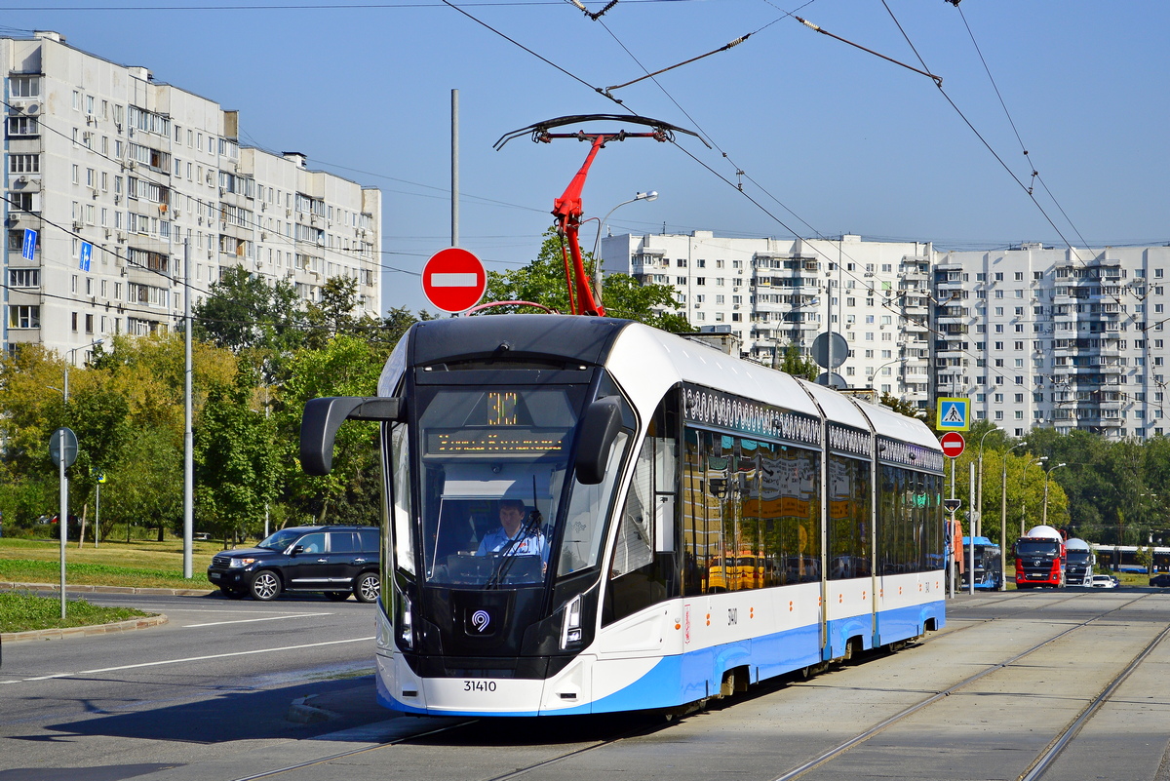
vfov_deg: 16.6
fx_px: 2682
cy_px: 390
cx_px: 585
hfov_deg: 24.6
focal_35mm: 82
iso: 100
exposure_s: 1/800
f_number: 5.6
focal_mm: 55
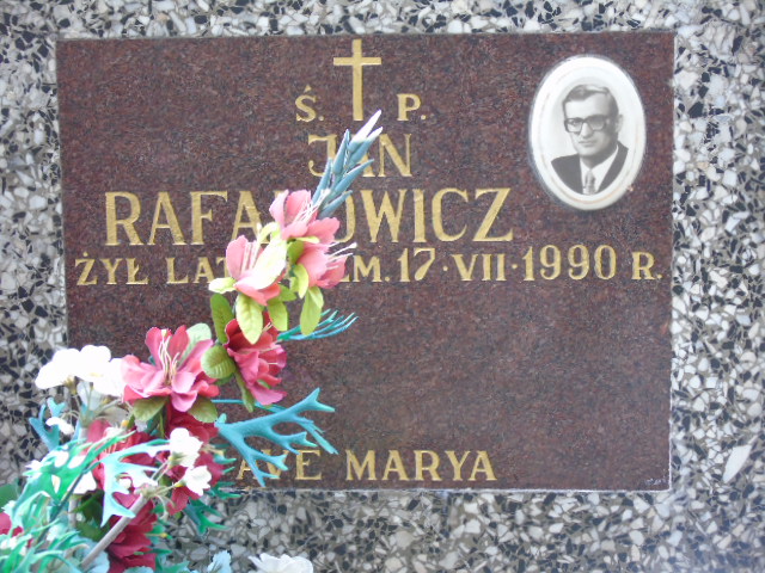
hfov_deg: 13.9
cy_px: 286
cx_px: 382
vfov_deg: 10.4
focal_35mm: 142
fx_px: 3138
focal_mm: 25
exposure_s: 1/125
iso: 400
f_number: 4.7
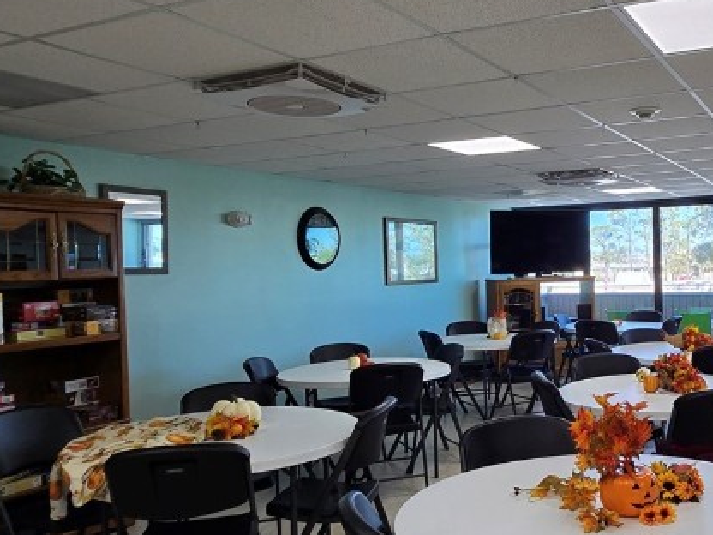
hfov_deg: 54.3
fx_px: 659
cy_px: 276
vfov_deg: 44.2
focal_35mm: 32
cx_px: 530
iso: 50
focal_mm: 2.2
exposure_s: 1/122
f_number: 2.2
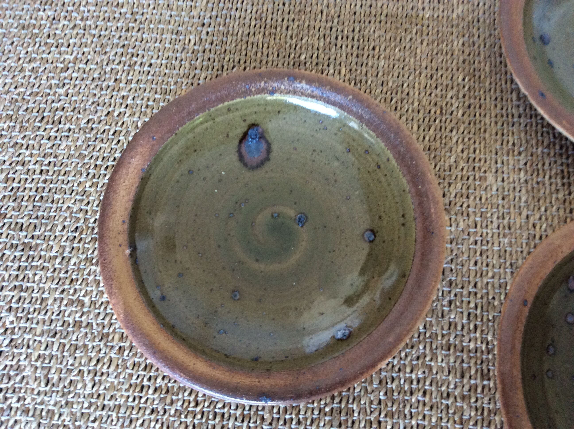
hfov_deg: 56.9
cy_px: 214
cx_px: 287
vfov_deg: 44.1
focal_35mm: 32
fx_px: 530
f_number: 2.4
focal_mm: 3.3
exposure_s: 1/25
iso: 160
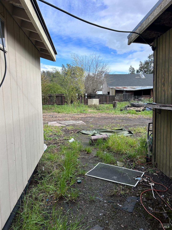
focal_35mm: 26
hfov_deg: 53.1
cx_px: 86
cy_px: 115
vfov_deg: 67.3
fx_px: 172
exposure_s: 1/2841
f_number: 1.5
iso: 50
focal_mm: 5.7
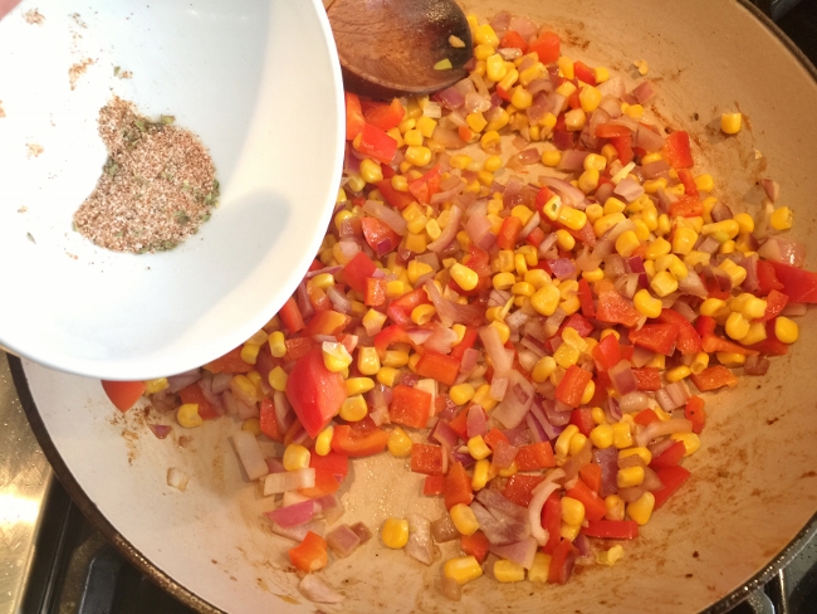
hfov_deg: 61.6
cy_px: 307
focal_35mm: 29
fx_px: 685
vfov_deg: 48.3
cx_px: 408
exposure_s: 1/30
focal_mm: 4.15
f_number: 2.2
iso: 50
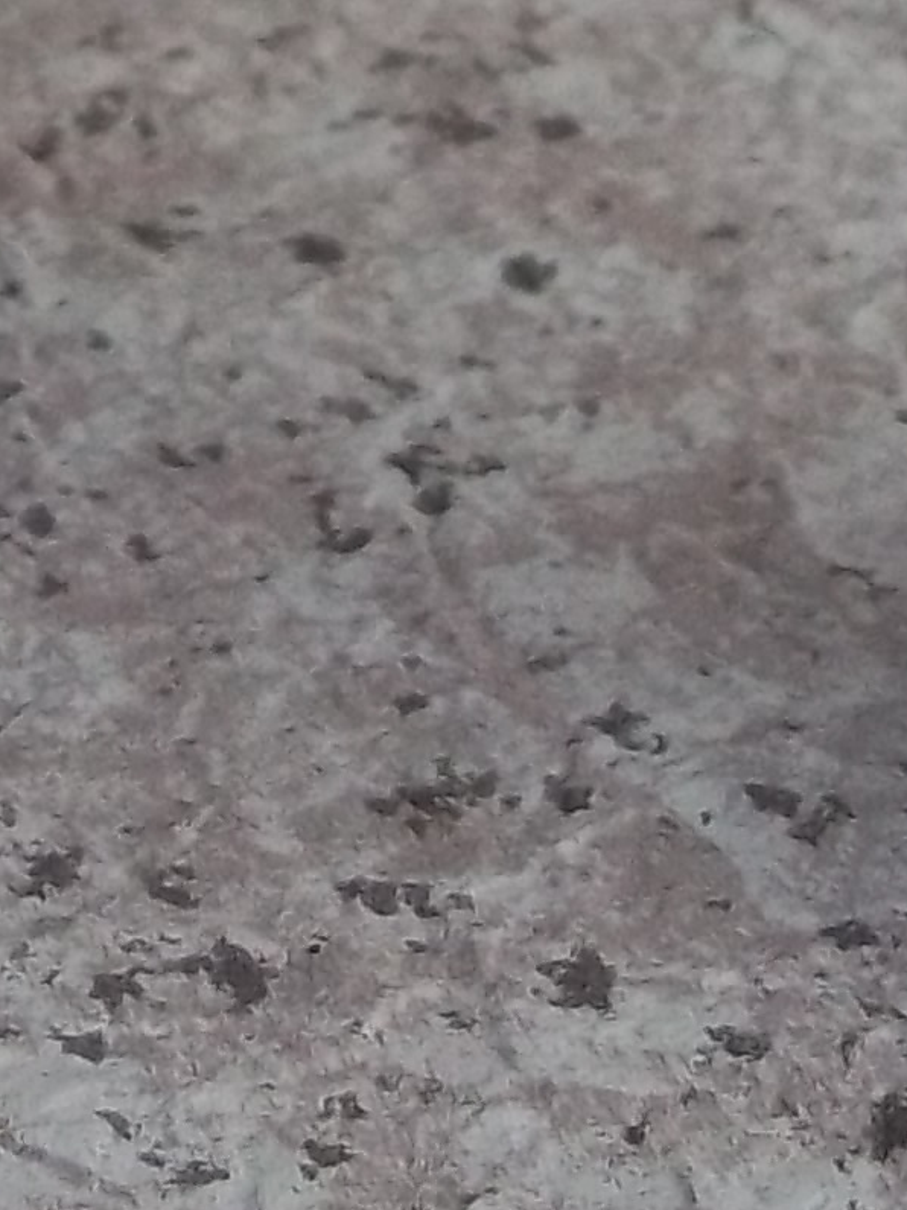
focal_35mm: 161
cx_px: 224
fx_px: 5626
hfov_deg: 9.2
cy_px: -854
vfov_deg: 11.5
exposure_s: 1/100
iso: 80
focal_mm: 5.7
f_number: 2.9
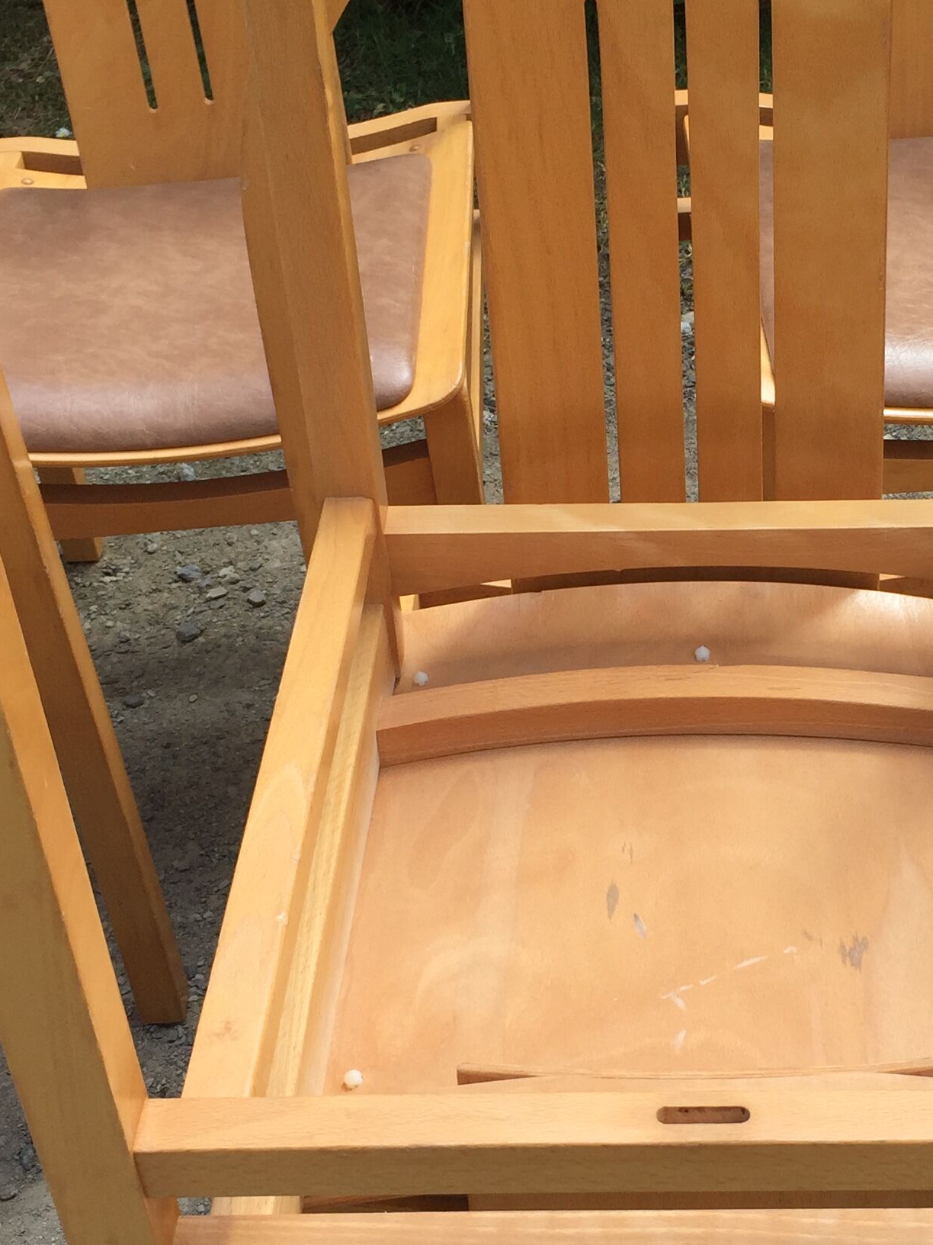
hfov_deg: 25.0
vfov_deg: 33.2
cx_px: 662
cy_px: 662
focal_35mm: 58
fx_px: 2084
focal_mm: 4.15
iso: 32
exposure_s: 1/920
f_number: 2.2
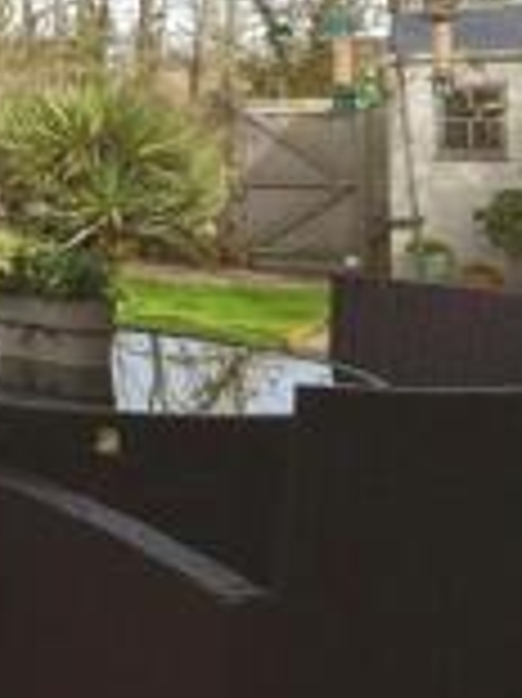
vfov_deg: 32.3
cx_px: -686
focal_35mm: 57
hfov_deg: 15.6
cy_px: 83
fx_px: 1148
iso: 100
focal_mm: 14
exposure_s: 1/200
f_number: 8
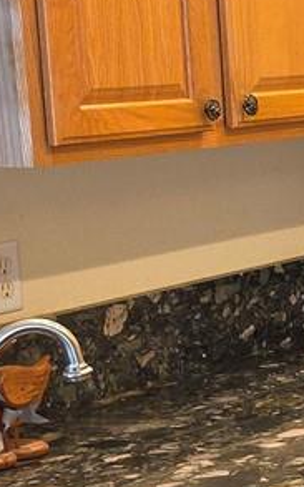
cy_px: 281
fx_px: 1764
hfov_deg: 8.3
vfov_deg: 15.7
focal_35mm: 133
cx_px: 907
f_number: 1.7
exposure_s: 1/30
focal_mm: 6.3
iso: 100
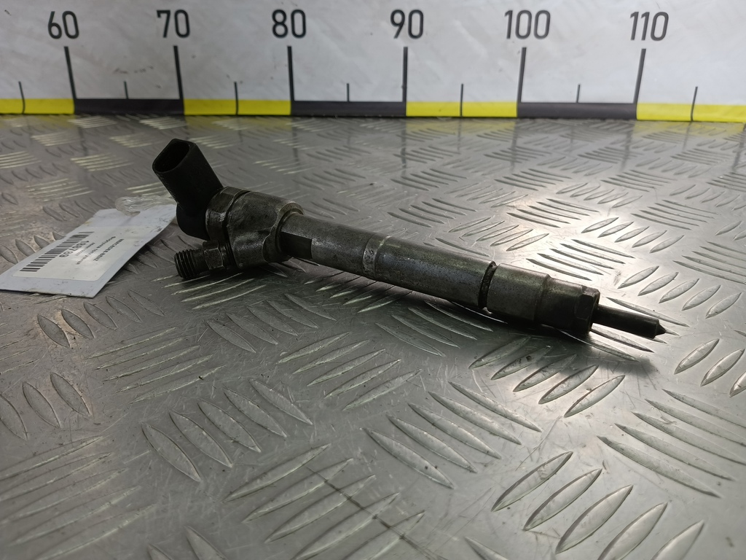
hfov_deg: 65.3
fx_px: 582
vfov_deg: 51.4
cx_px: 373
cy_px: 280
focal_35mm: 27
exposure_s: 1/100
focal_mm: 4.11
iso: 73
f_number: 1.6
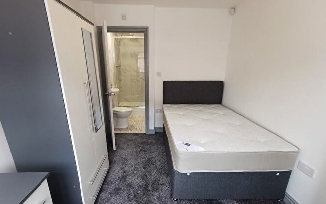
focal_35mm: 18
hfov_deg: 91.1
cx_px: 156
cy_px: 115
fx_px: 160
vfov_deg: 64.7
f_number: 2.2
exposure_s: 1/33.3
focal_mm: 2.35
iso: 200
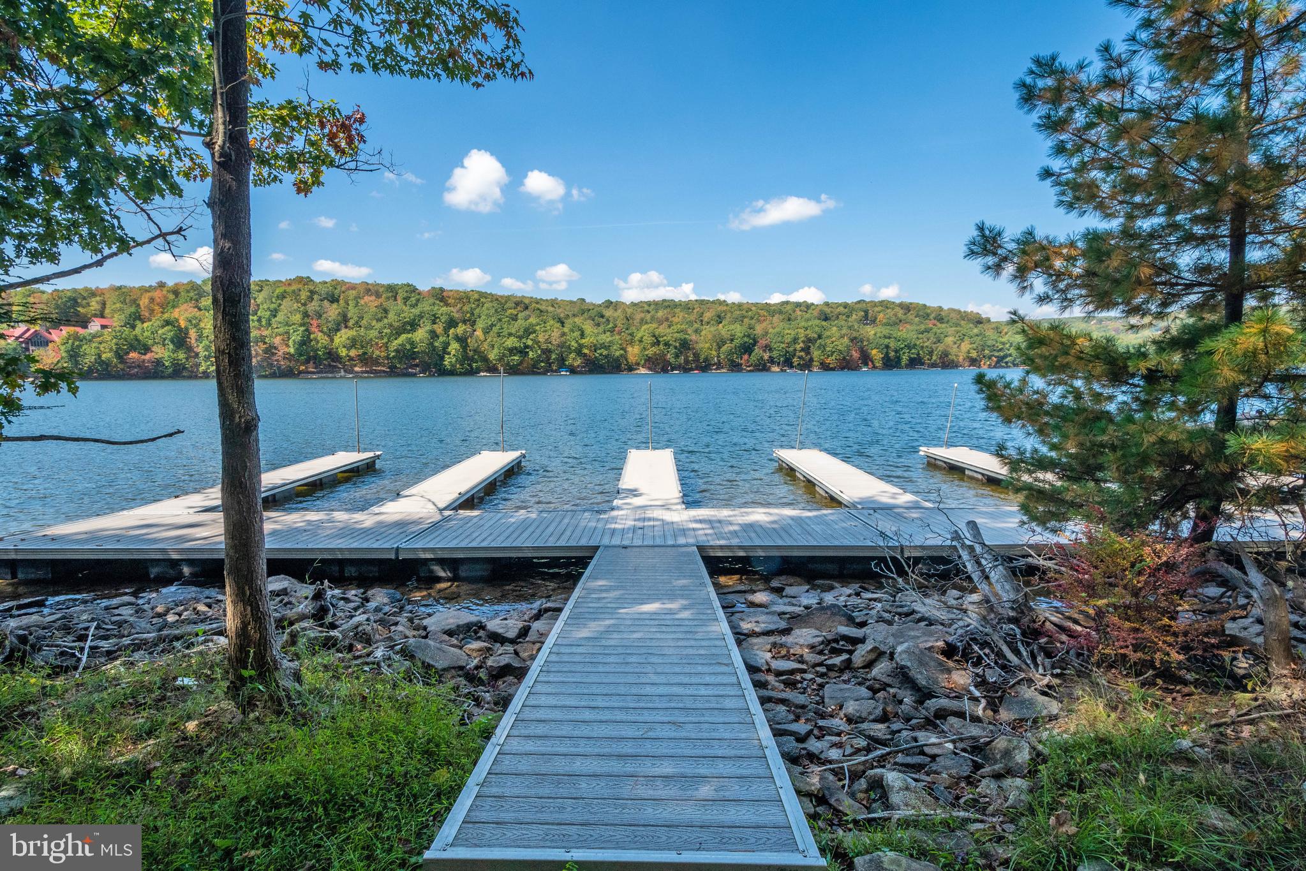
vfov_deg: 77.3
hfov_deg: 100.4
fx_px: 544
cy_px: 436
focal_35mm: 15
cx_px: 653
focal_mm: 10
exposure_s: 1/400
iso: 320
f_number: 10
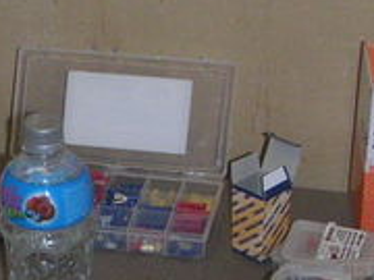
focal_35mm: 135
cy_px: 282
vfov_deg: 10.9
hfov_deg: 14.5
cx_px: 44
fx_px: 1459
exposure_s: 1/45
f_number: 2.8
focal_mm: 6
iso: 160
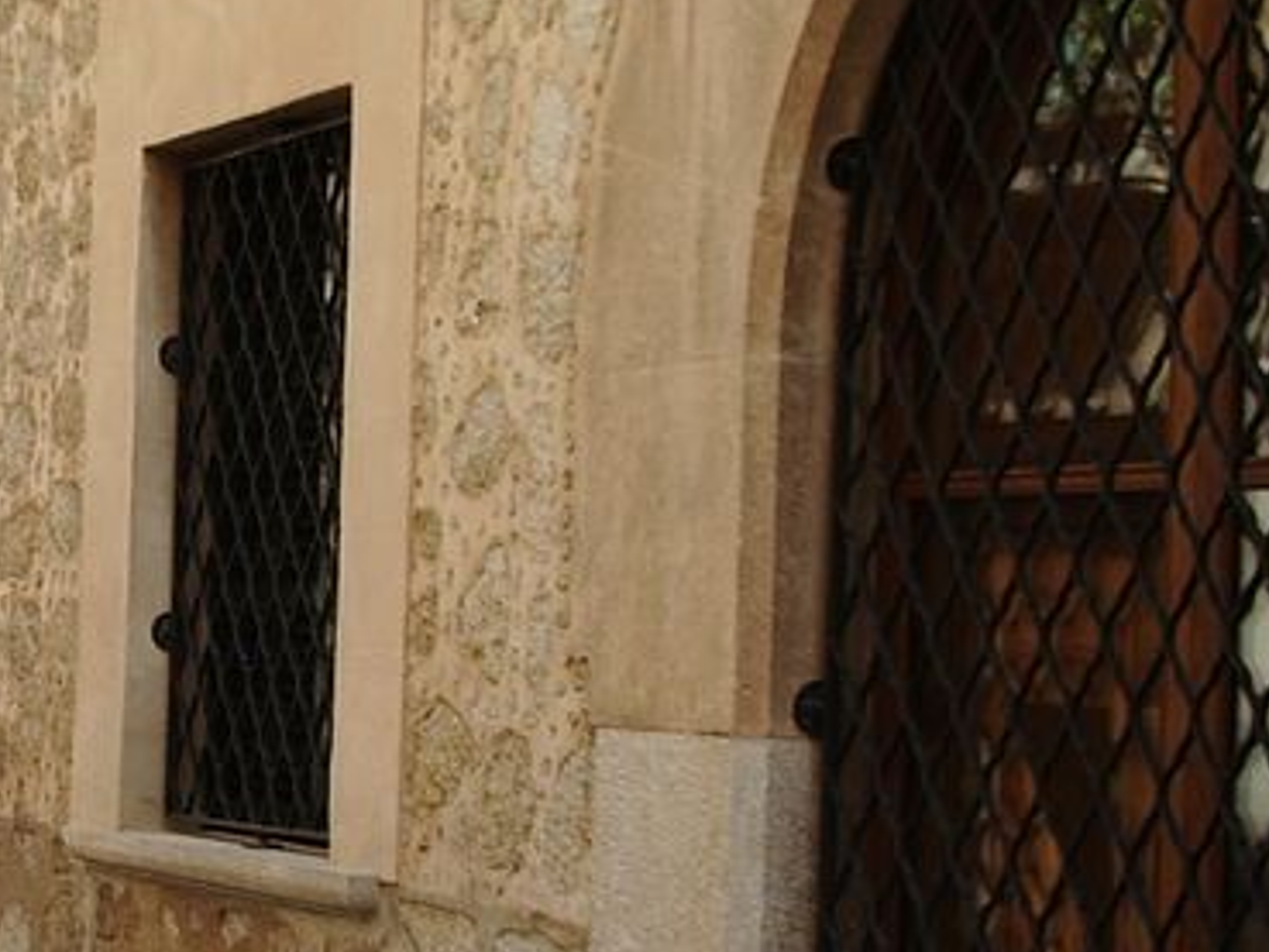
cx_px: 41
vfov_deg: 15.3
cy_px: 516
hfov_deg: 19.7
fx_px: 3557
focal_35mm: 97
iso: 50
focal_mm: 5.8
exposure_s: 1/100
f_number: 4.3
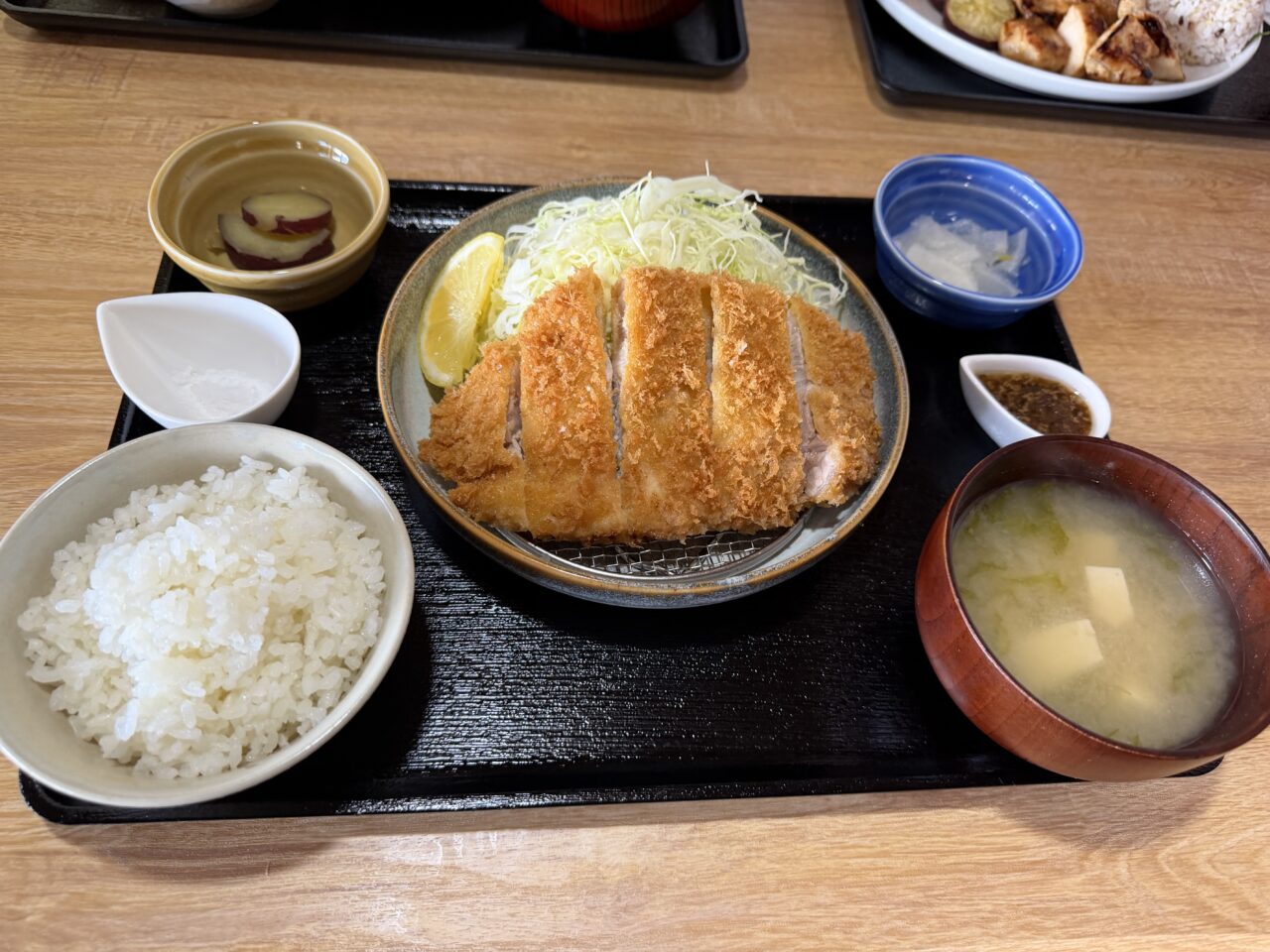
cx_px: 635
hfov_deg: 71.6
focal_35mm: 24
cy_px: 476
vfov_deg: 56.8
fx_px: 881
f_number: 1.78
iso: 250
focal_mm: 6.76
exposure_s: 1/50
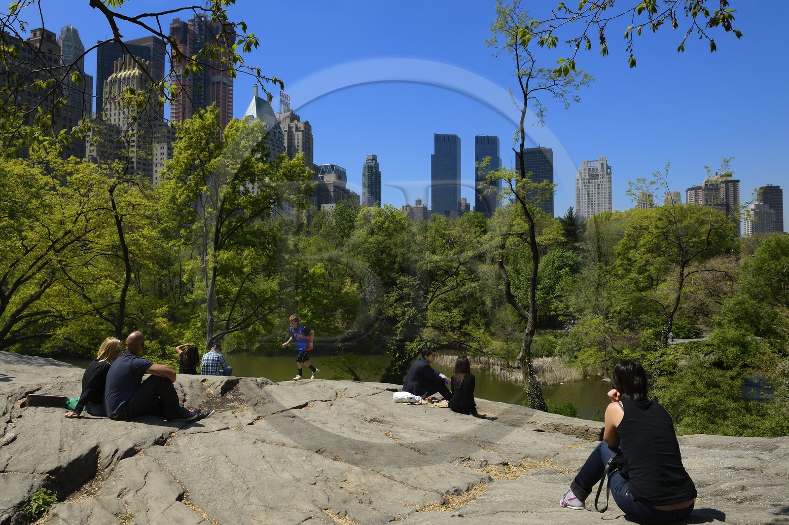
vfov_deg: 53.1
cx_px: 394
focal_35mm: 24
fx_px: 526
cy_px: 262
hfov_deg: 73.8
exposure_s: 1/320
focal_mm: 24
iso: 400
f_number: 14
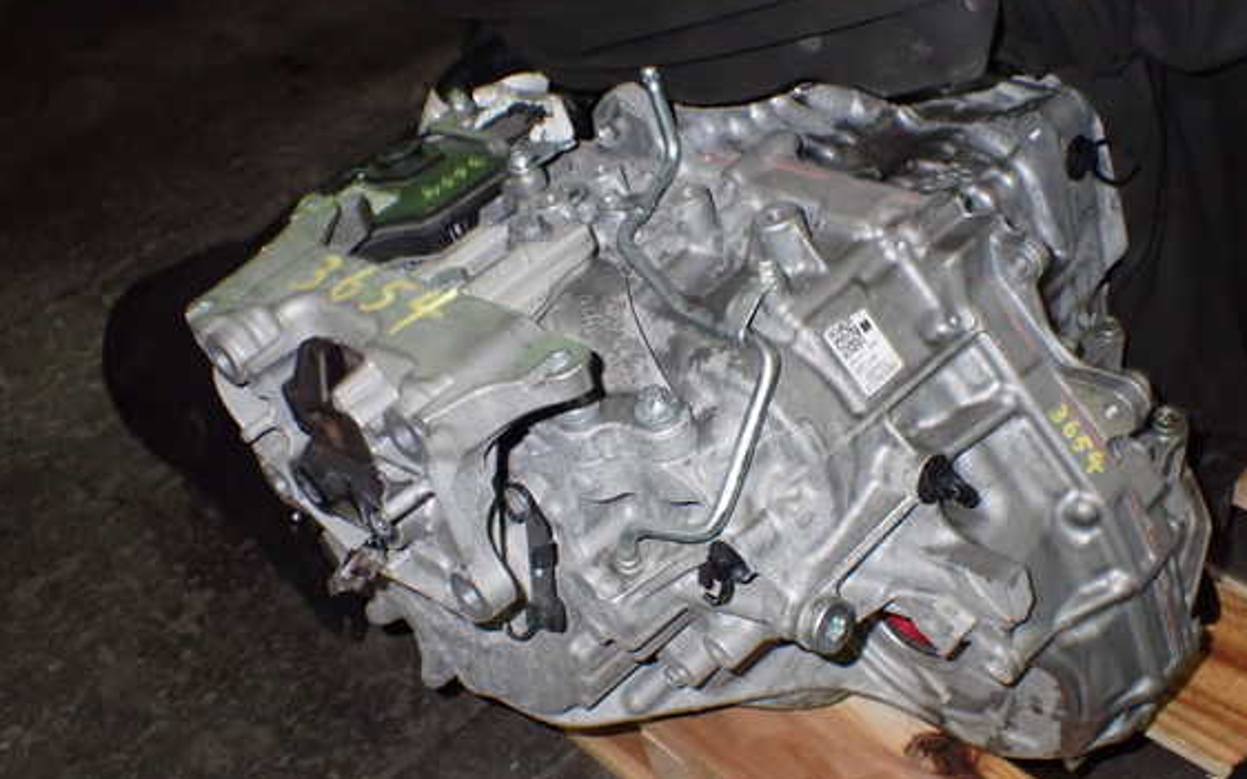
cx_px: 661
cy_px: 404
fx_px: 1461
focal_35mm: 43
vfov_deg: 29.8
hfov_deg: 46.2
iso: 800
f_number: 8
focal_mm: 6.83
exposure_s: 1/40
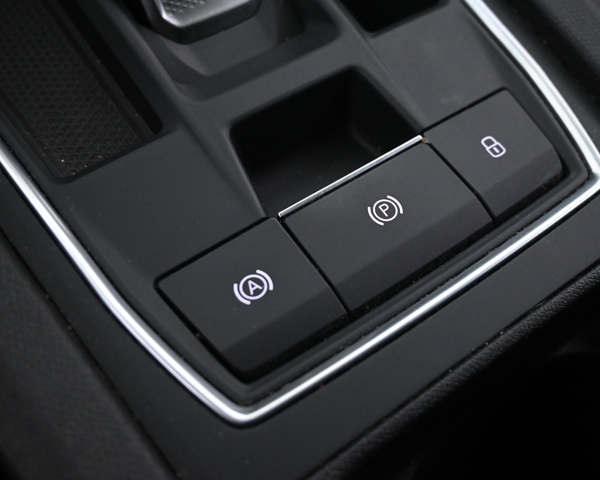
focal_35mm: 36
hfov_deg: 50.7
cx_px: 337
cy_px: 240
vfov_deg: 41.6
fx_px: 631
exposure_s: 1/30
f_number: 4
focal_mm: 21
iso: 3200
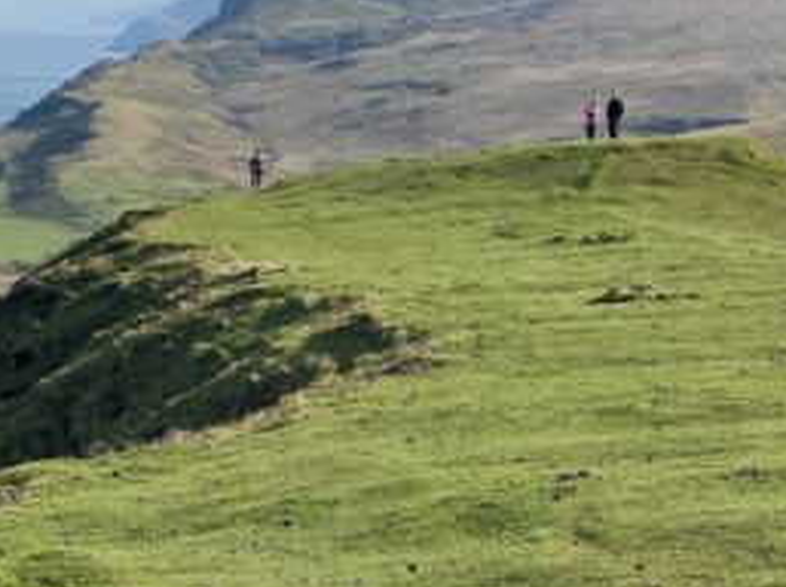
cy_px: 417
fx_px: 2494
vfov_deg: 13.4
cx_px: -11
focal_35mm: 110
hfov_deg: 17.5
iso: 20
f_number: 2
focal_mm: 6
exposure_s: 1/1597
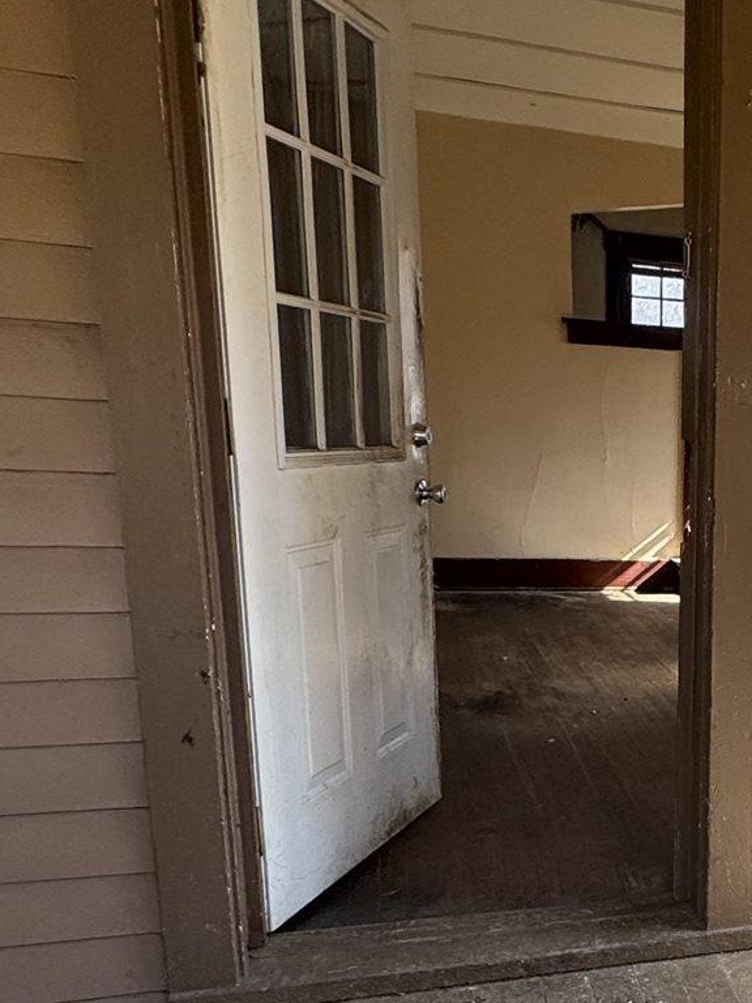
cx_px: 901
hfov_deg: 29.5
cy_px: 718
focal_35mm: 42
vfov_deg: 43.7
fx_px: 1217
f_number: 2.2
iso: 40
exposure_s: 1/233
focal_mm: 2.22
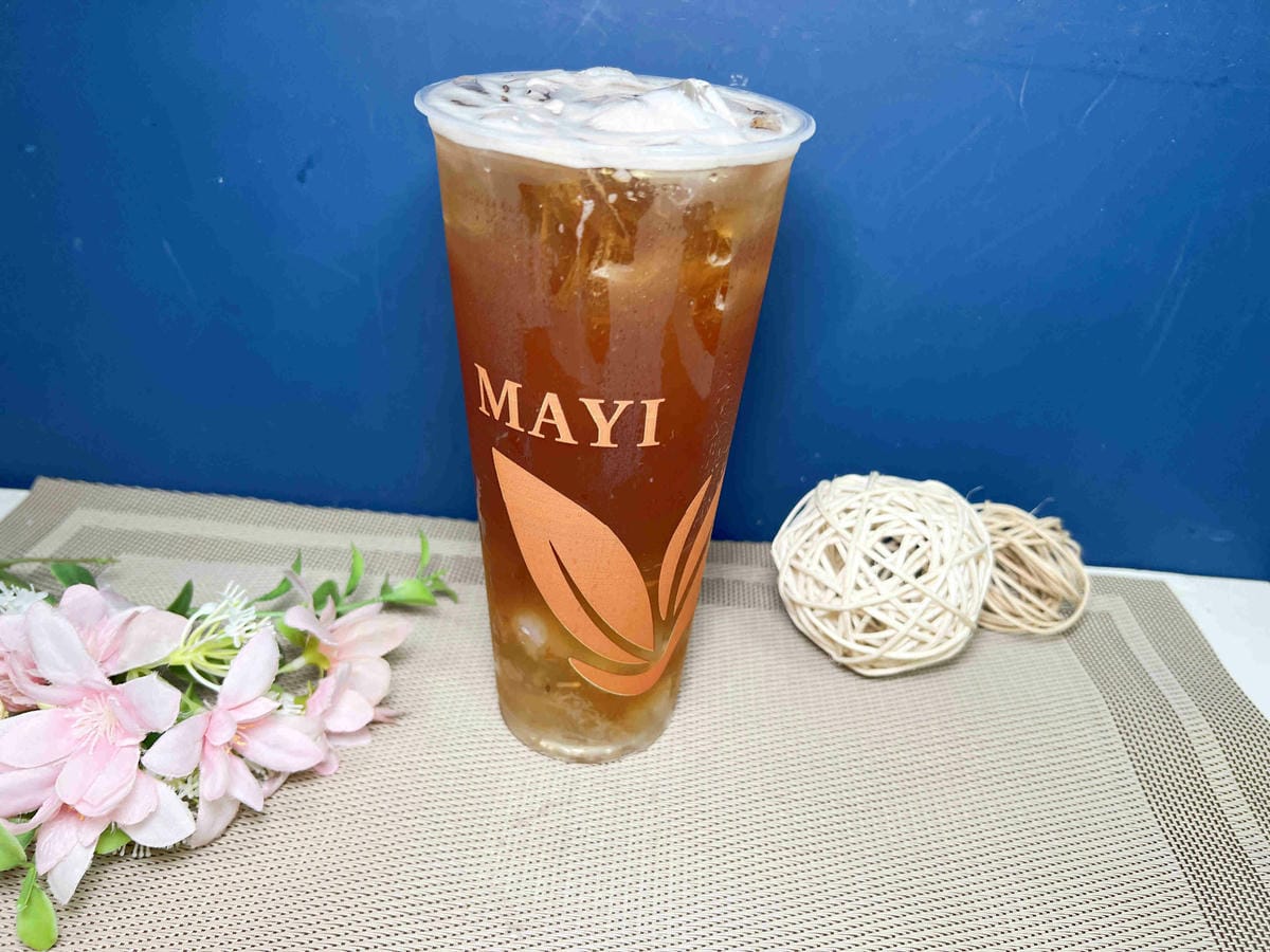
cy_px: 476
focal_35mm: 26
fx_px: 954
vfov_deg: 53.1
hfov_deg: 67.3
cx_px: 635
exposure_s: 1/120
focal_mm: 5.7
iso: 80
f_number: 1.5
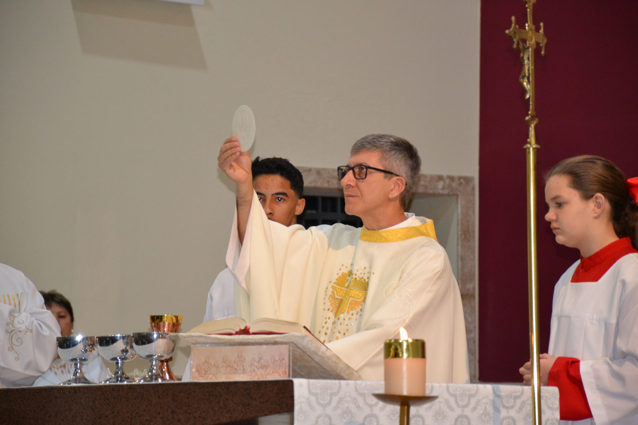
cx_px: 319
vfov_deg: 6.5
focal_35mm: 210
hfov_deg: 9.8
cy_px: 212
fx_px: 3721
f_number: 5.6
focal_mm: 140
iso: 1400
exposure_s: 1/60
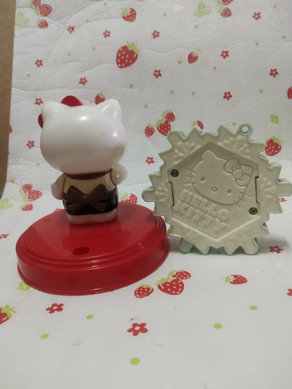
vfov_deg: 60.0
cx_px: 146
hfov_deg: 46.8
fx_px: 337
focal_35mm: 30
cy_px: 194
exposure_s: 1/33.3
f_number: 1.8
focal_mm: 3.95
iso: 433
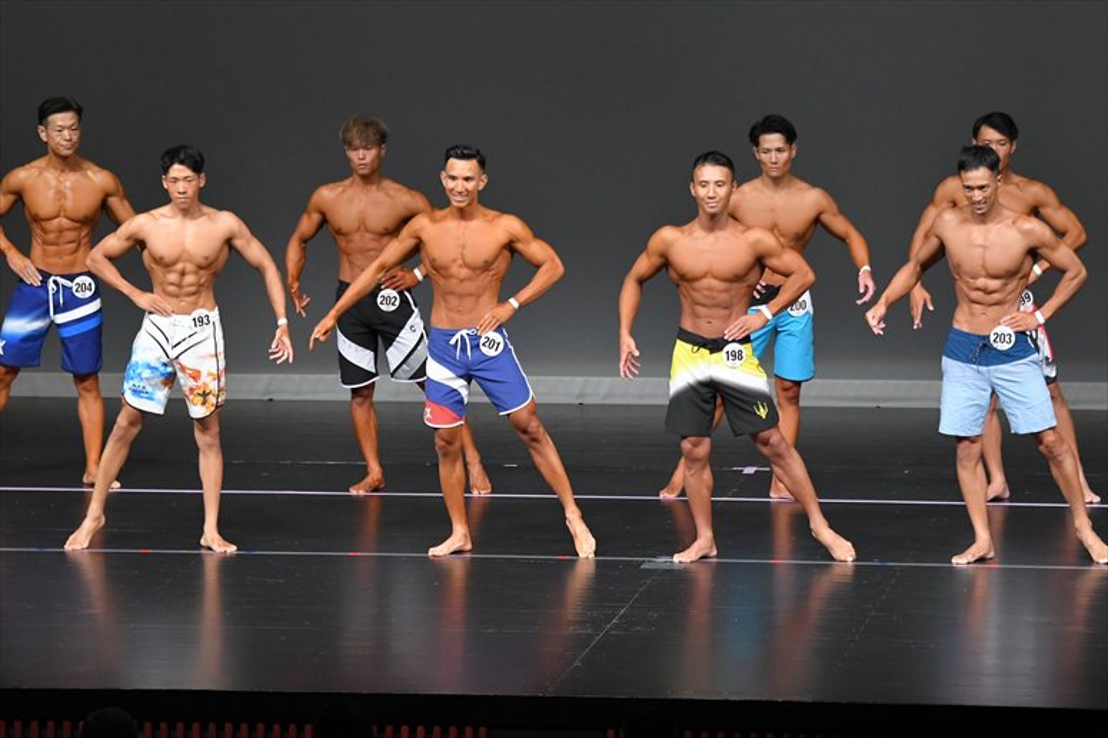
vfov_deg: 6.3
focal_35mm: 217
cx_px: 554
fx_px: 6676
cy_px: 369
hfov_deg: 9.5
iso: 4000
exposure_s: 1/400
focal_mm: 145
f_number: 5.6
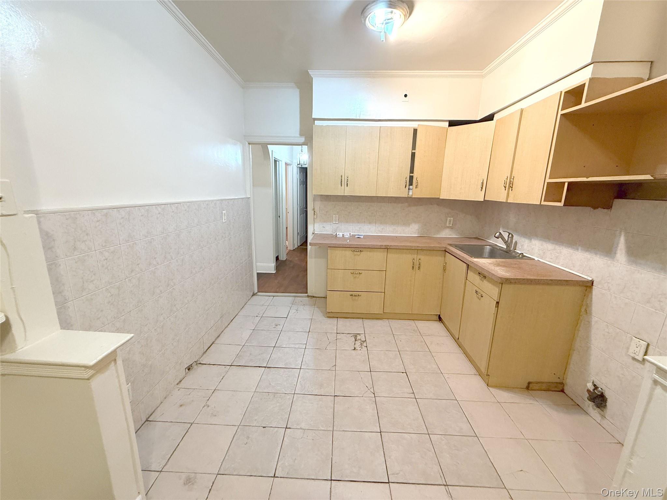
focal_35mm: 14
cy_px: 250
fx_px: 270
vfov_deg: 85.7
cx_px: 334
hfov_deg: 102.1
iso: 400
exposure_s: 1/60
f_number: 2.2
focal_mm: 2.22
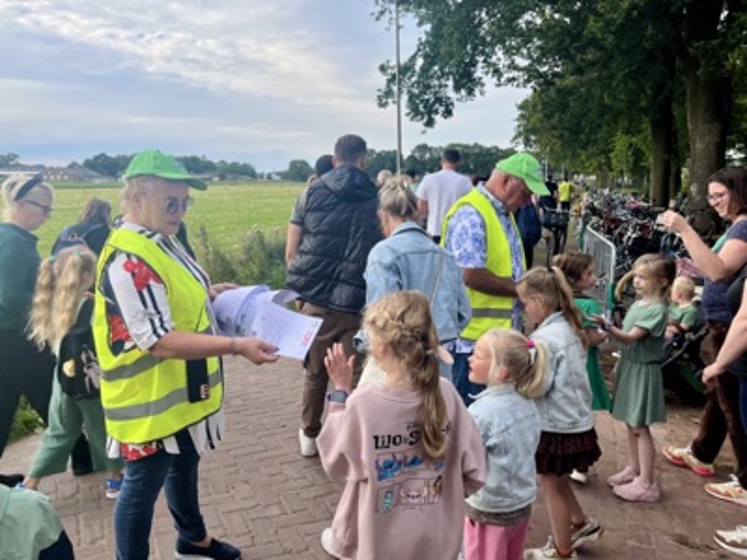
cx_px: 374
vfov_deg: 53.1
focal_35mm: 26
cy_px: 280
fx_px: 561
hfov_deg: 67.3
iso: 50
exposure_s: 1/1086
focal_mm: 5.1
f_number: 1.6
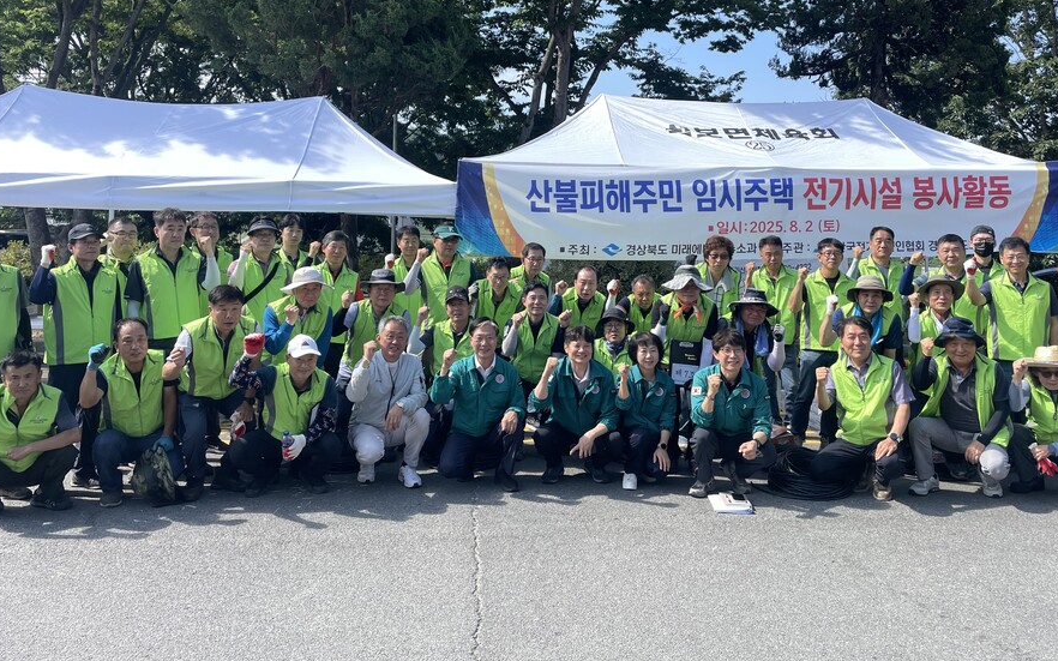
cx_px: 543
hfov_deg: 62.9
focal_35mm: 30
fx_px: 865
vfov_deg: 41.5
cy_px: 240
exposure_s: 1/1887
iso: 32
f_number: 1.6
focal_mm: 4.2
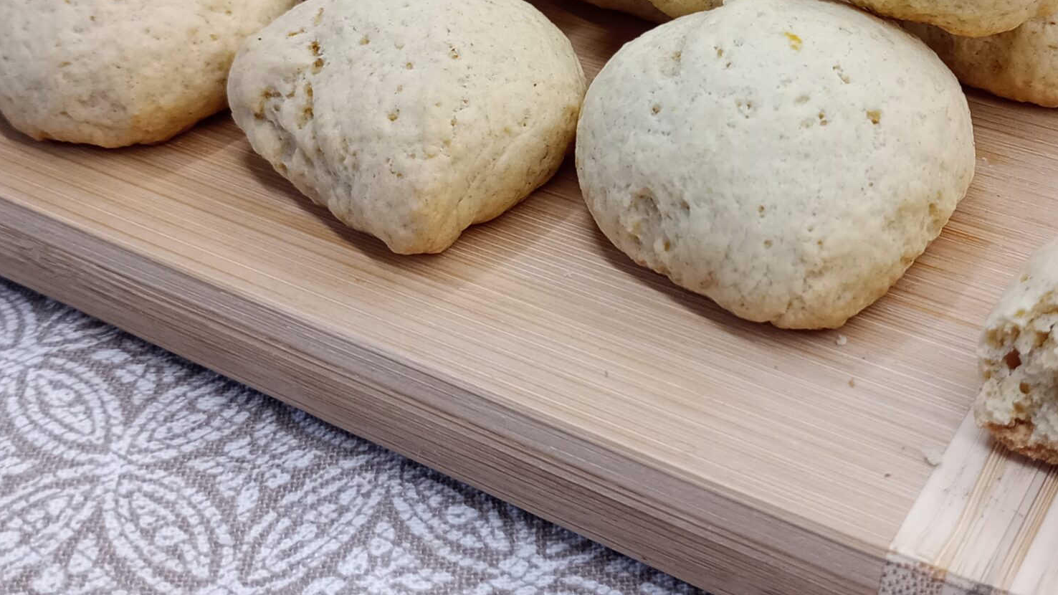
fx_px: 1487
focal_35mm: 53
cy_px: 76
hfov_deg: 38.7
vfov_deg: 22.2
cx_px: 715
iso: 457
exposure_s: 1/50
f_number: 1.8
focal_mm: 4.27
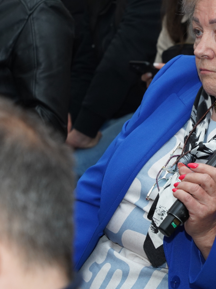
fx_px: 1590
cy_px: 115
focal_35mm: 191
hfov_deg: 7.7
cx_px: 240
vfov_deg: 10.4
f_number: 8
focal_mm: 105
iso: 1250
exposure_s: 1/100
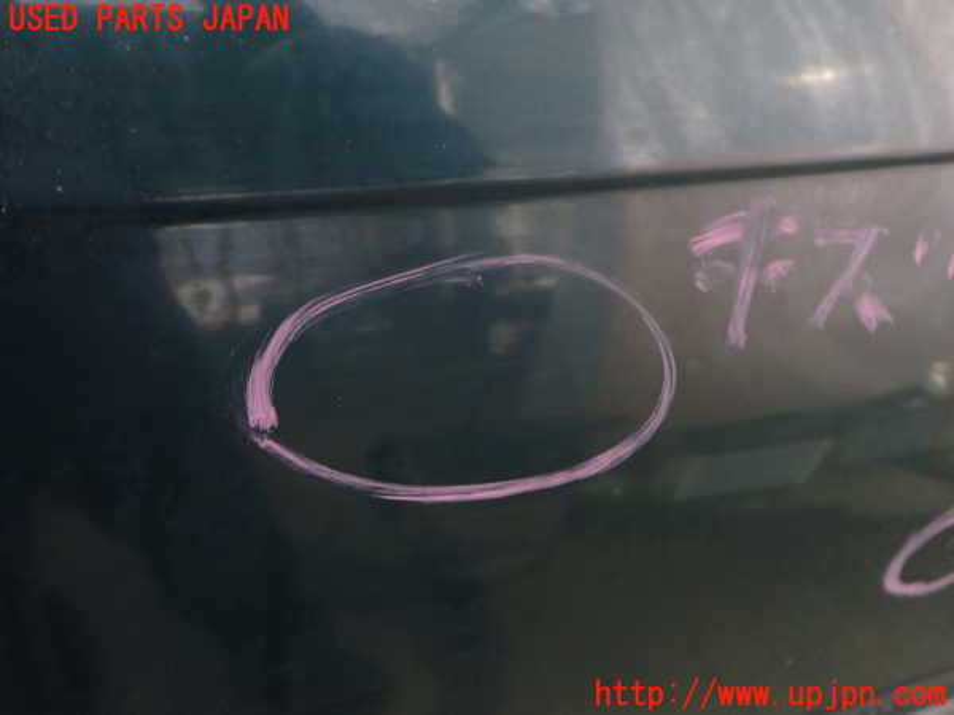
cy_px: 358
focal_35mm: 30
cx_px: 477
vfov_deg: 46.8
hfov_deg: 60.0
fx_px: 827
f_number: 2.3
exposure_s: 1/20
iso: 800
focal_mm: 5.4
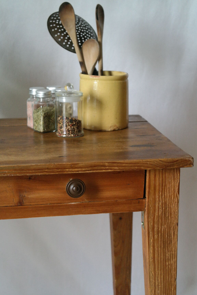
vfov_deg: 26.3
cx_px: 98
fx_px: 632
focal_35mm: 77
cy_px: 148
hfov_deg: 17.7
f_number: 5.6
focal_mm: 50
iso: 1600
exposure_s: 1/30
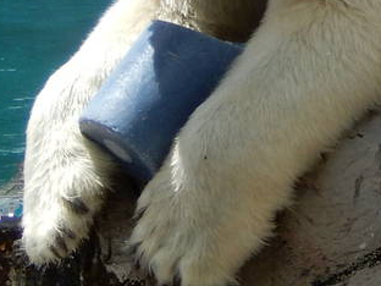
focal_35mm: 487
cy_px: -46
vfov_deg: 3.0
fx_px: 5360
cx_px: 512
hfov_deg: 4.1
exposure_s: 1/640
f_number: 5.2
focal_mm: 17
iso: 125
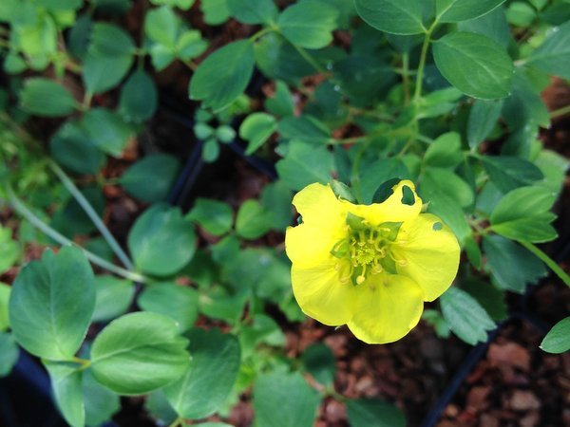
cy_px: 214
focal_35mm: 33
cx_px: 285
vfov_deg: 42.9
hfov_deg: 55.4
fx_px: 543
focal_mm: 4.12
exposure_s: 1/253
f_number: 2.4
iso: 50
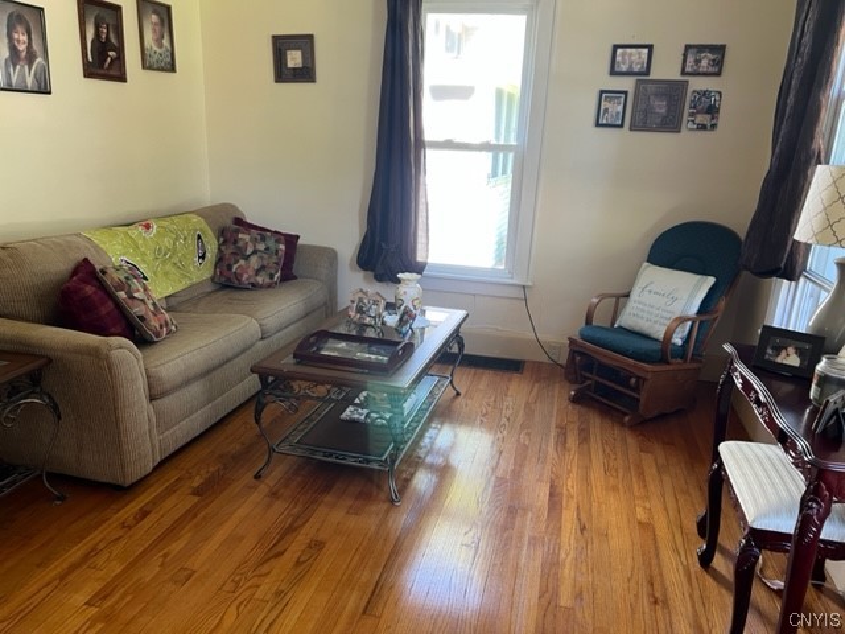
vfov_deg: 53.1
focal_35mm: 26
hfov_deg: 67.3
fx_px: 635
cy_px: 317
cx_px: 422
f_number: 1.5
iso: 125
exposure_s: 1/70
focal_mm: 5.7
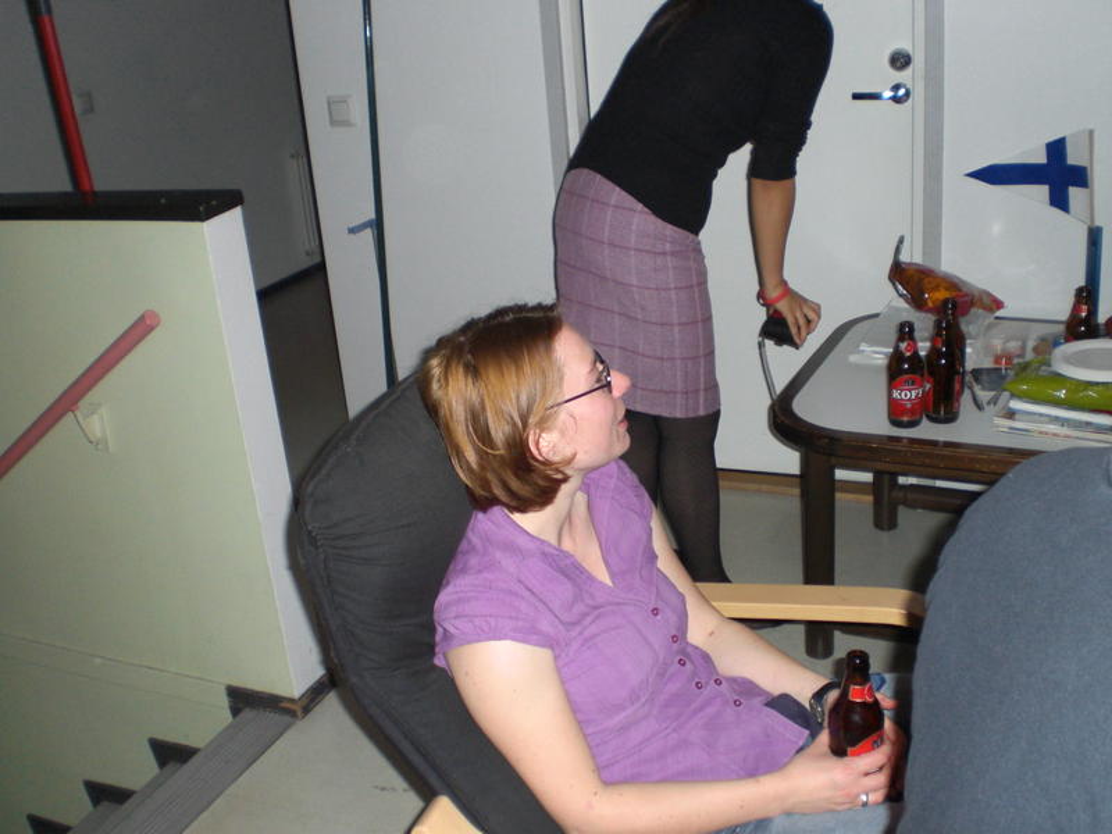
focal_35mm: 38
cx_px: 556
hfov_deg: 49.0
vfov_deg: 37.7
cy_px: 417
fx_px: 1221
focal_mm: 6.3
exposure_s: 1/60
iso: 200
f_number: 3.1
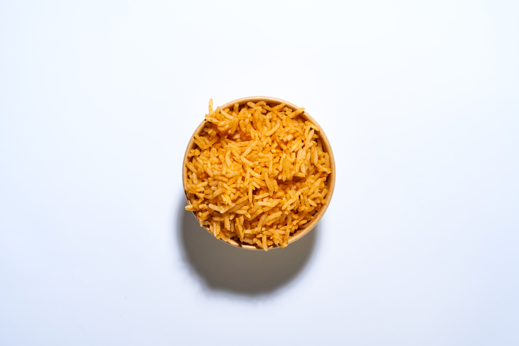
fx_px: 818
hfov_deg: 35.2
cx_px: 260
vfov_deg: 23.9
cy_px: 173
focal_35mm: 57
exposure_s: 1/125
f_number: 10
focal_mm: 56.7
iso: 125
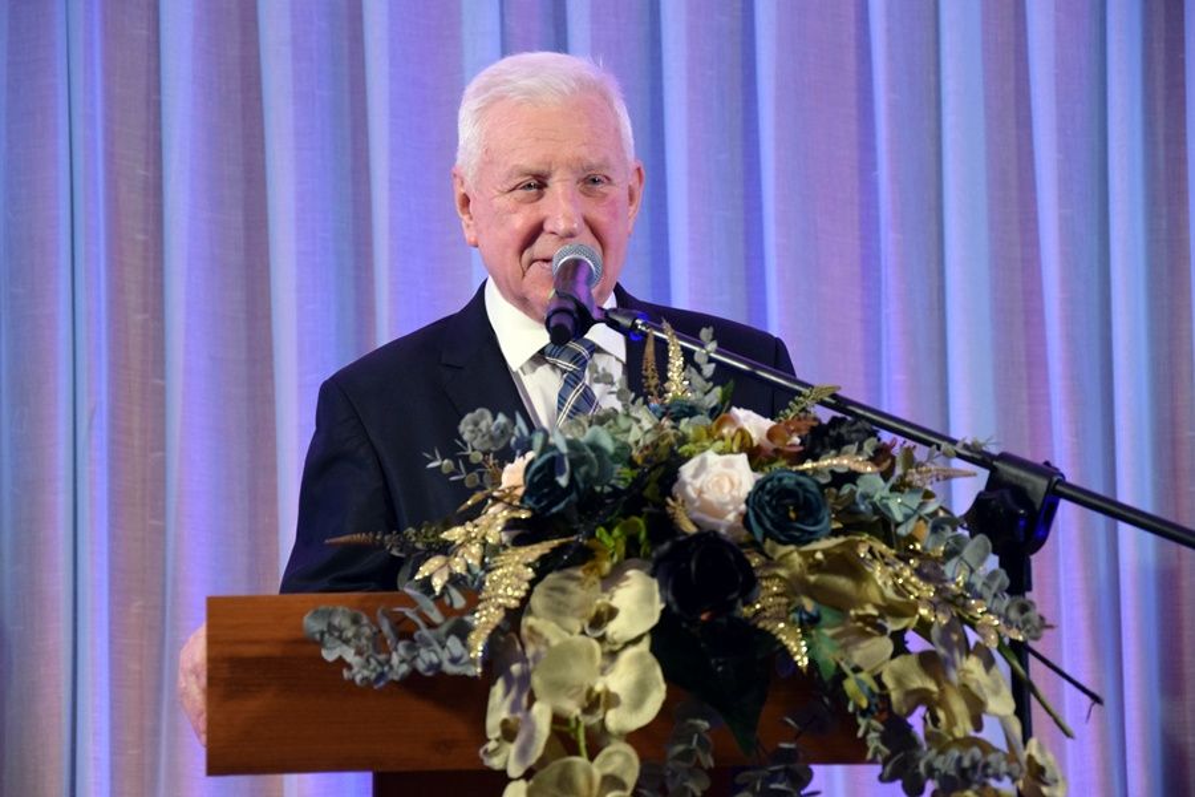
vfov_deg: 10.8
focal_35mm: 128
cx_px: 598
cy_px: 398
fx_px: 4232
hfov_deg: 16.1
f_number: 5.6
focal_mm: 85
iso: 2000
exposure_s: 1/100
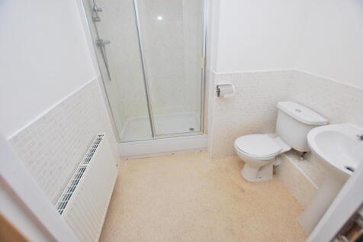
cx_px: 182
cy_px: 121
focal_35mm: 15
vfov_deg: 77.3
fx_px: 151
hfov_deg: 100.4
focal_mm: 10
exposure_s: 1/60
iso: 100
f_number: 4
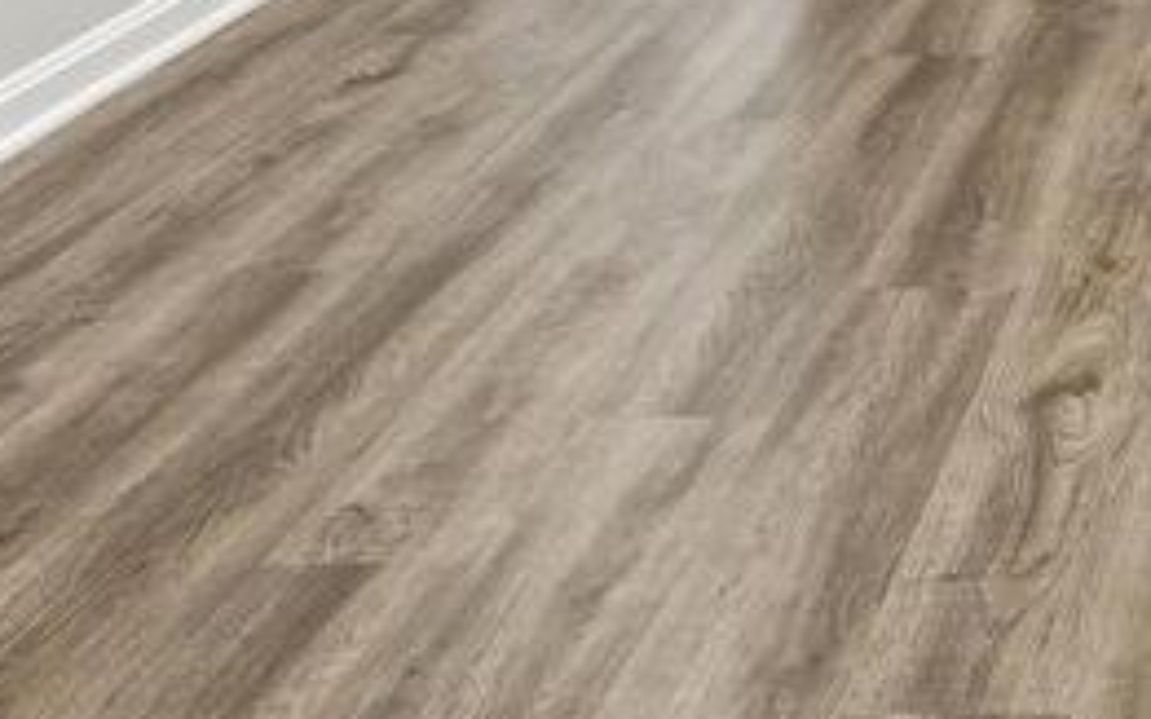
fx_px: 2823
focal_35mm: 90
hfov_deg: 20.8
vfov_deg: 12.7
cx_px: 1521
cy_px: -732
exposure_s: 1/20
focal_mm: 16
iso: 200
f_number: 7.1
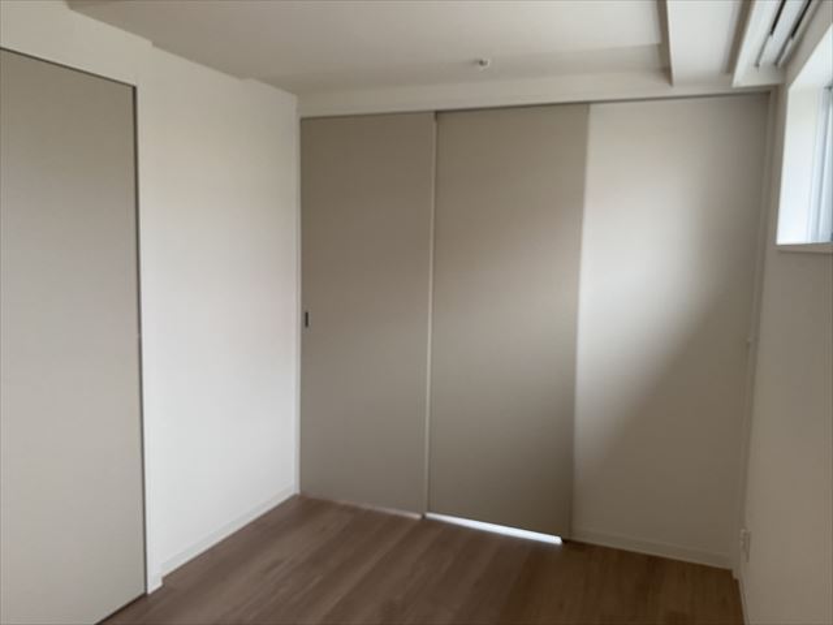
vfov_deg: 53.1
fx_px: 626
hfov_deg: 67.3
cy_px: 312
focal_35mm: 26
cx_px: 416
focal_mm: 4.25
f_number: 1.8
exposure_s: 1/50
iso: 100
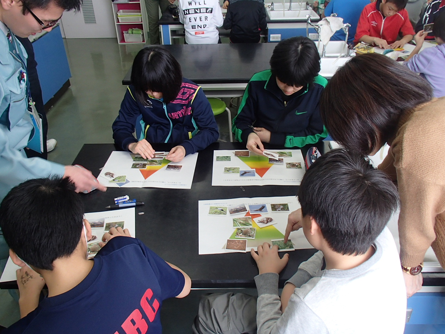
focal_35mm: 30
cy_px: 167
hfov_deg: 60.0
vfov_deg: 46.8
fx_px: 386
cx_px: 222
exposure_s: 1/40
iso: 200
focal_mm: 5.4
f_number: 4.1
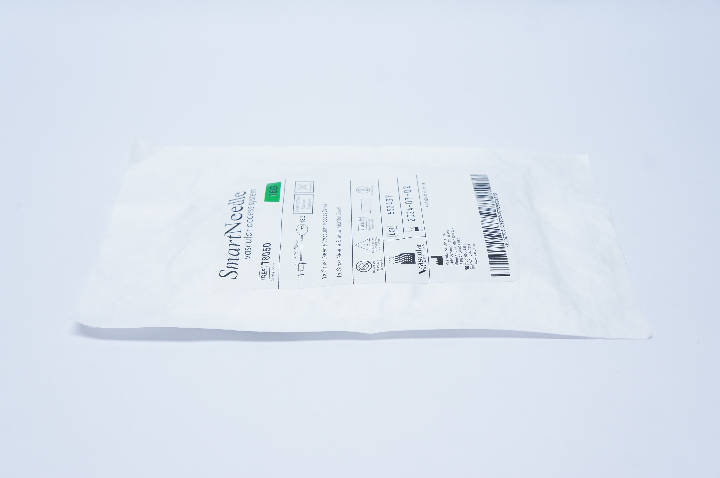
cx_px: 360
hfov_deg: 48.0
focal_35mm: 40
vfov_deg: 32.9
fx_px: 809
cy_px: 239
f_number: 6.3
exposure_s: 1/60
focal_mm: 27
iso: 800
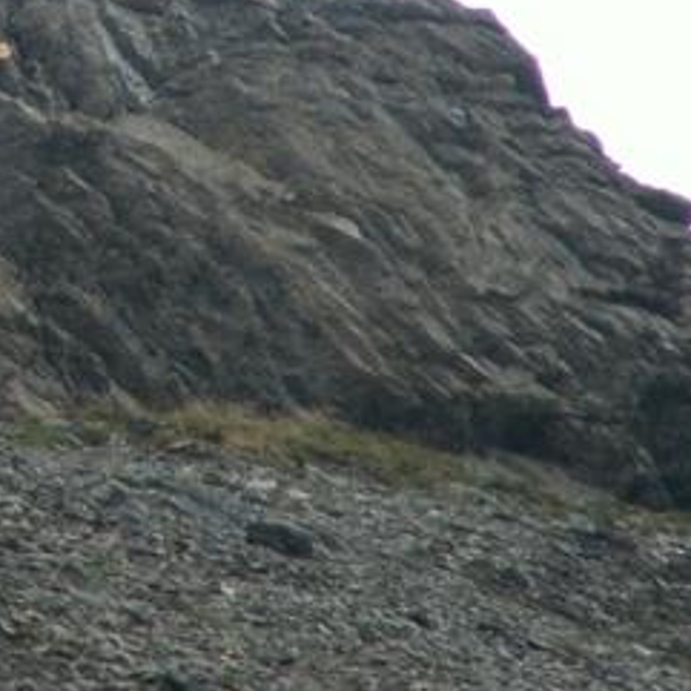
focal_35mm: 906
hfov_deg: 1.9
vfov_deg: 1.9
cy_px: 238
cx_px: -9
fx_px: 20461
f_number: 5
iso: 50
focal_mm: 63.92
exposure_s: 1/100
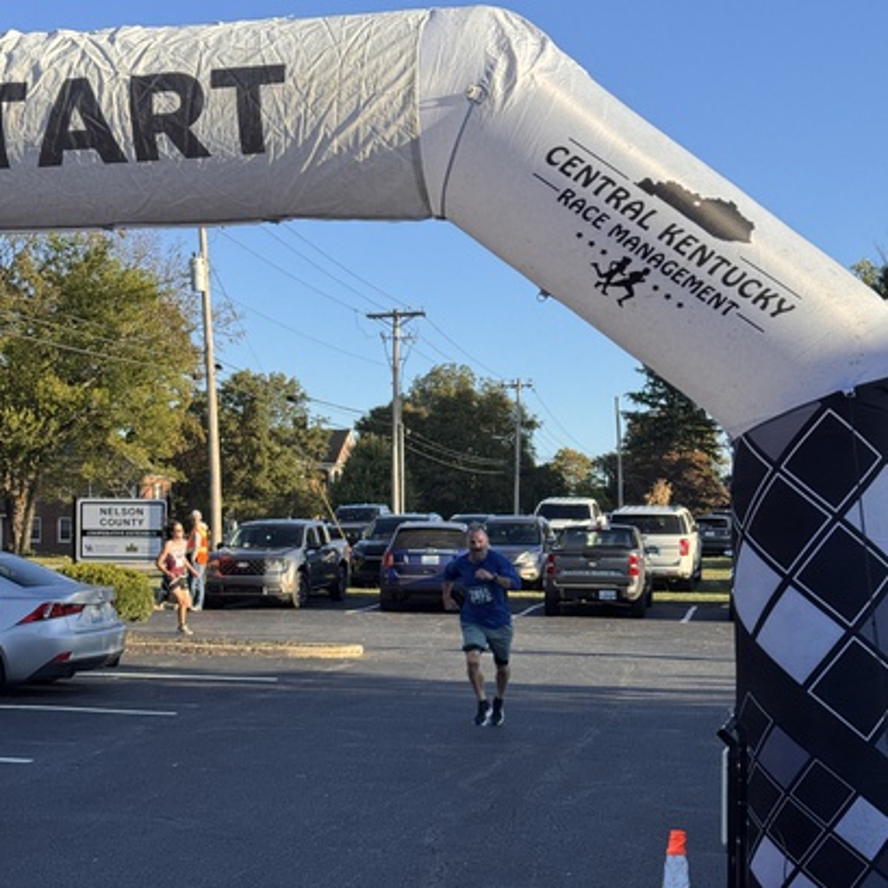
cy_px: 562
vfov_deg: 29.9
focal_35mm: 57
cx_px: 443
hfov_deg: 30.0
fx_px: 1654
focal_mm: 6.76
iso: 64
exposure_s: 1/1869
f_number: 1.78
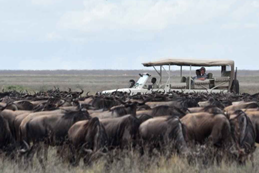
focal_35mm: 698
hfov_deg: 3.0
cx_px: 148
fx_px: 5021
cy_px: 82
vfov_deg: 2.0
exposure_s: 1/500
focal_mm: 300
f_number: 11
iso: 200
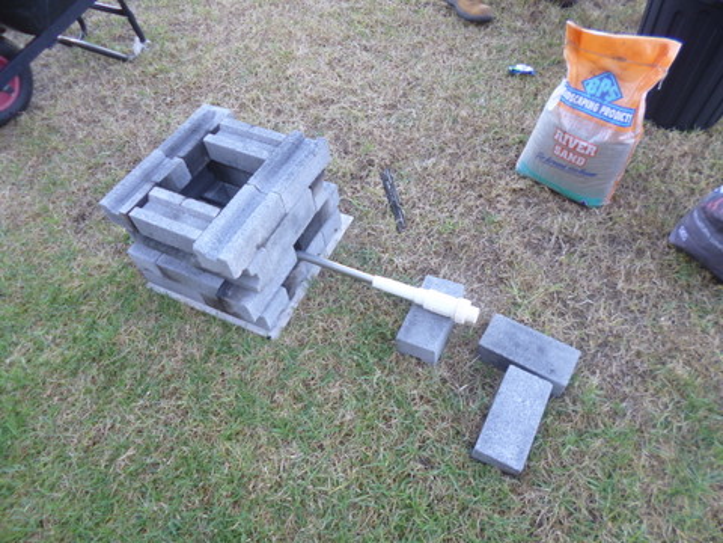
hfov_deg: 71.6
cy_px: 272
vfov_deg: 56.8
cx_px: 362
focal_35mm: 24
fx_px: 501
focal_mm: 4.3
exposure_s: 1/60
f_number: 2.5
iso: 100
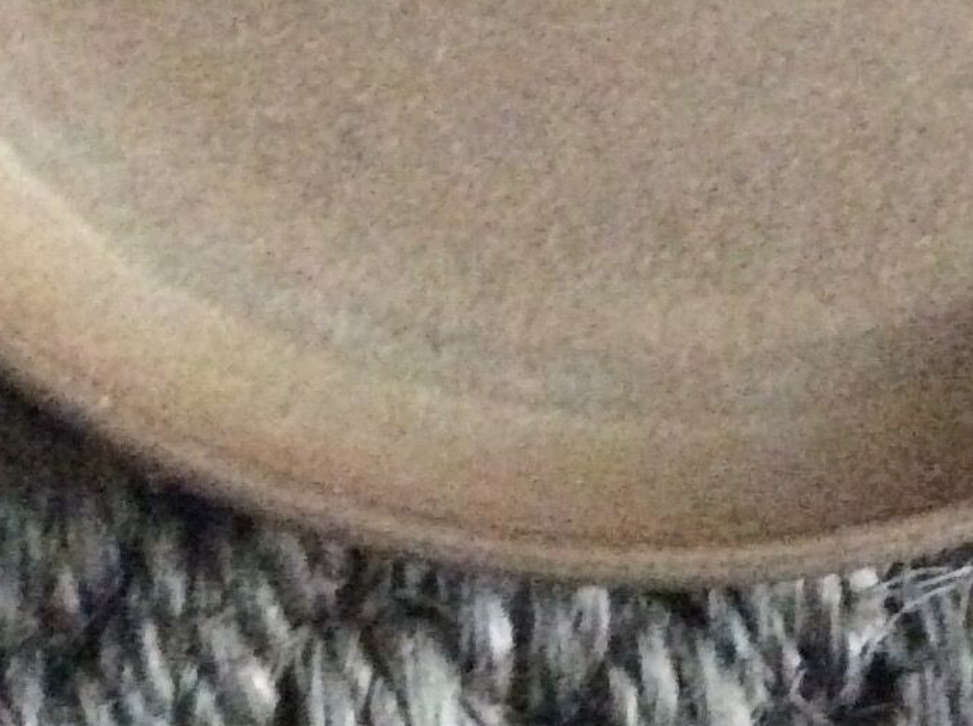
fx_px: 3368
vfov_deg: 11.5
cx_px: 773
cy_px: -530
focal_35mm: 120
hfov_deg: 16.3
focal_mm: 3.3
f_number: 2.4
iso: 800
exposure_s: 1/17
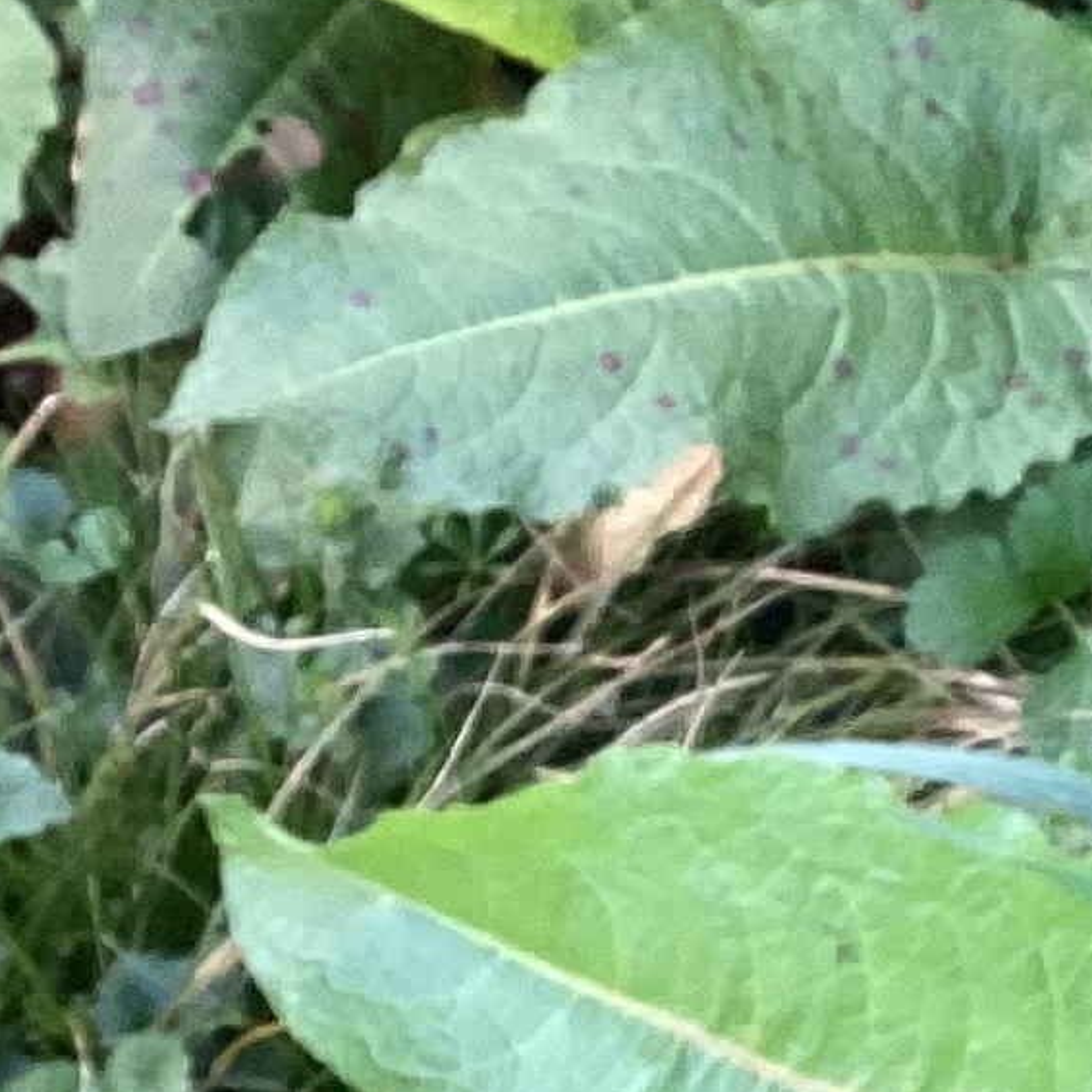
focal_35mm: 158
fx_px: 5639
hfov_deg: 10.7
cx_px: 1569
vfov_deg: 11.0
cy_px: 762
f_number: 2.4
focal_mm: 3.3
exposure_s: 1/50
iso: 64
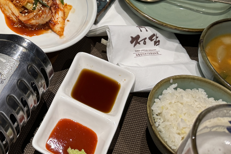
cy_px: -39
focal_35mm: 64
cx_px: -20
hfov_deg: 28.6
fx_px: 411
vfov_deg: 19.7
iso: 200
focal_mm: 6.76
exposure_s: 1/95
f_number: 1.78
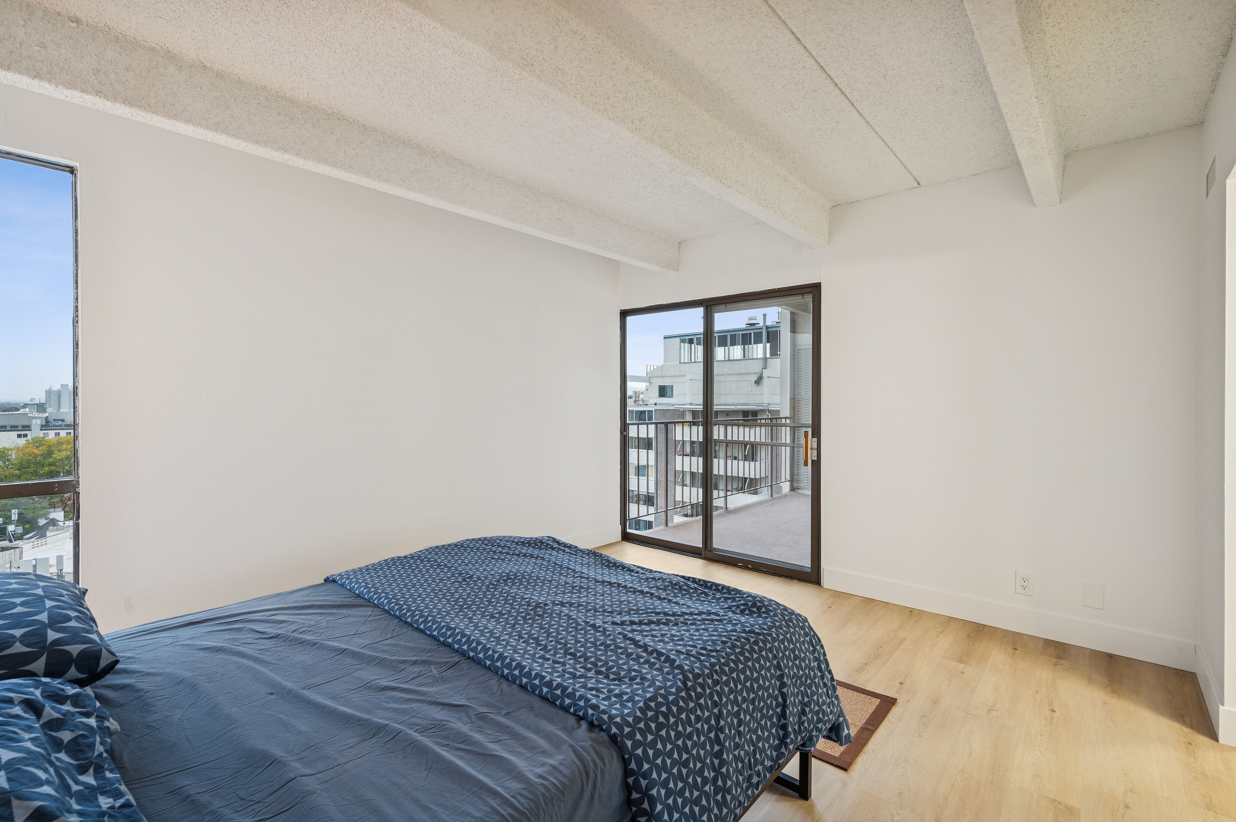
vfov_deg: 73.7
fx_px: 549
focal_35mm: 16
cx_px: 618
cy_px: 411
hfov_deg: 96.8
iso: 400
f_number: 9
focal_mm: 16
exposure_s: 1/13
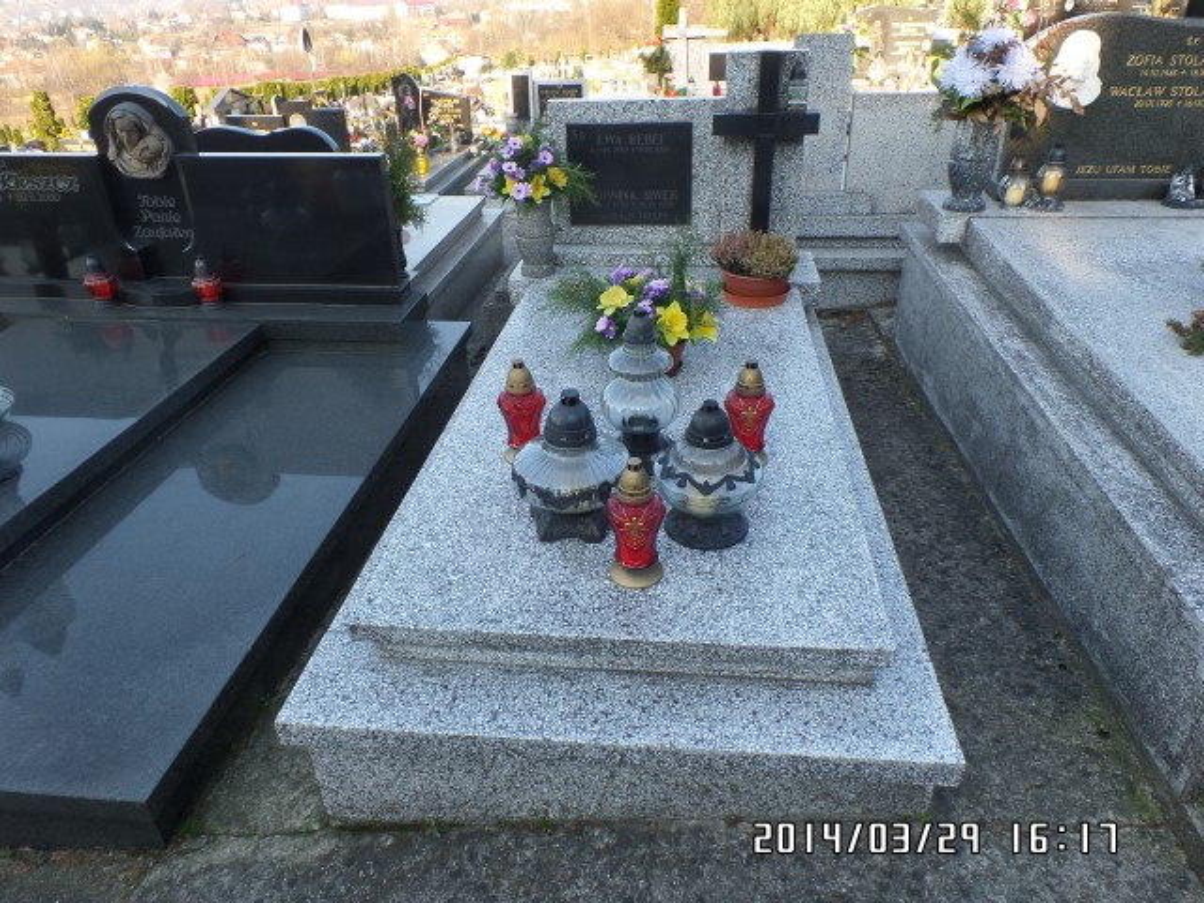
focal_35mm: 23
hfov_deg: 73.9
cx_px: 602
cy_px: 452
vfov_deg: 58.9
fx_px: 800
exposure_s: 1/180
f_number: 3.5
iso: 100
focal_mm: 4.1
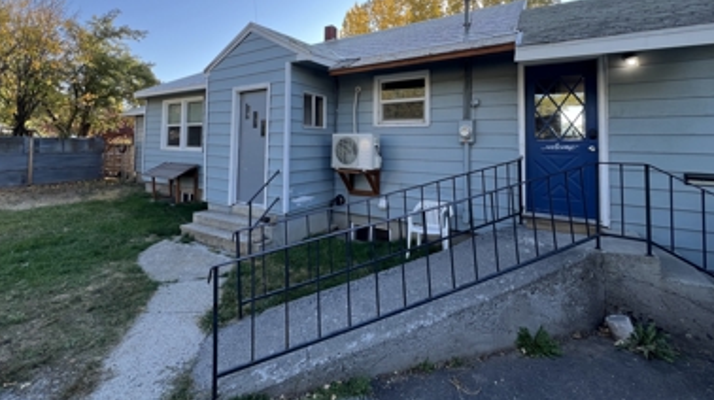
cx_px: 353
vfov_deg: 68.4
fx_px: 284
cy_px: 132
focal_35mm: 15
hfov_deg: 103.0
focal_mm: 1.57
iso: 32
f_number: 1.8
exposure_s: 1/231
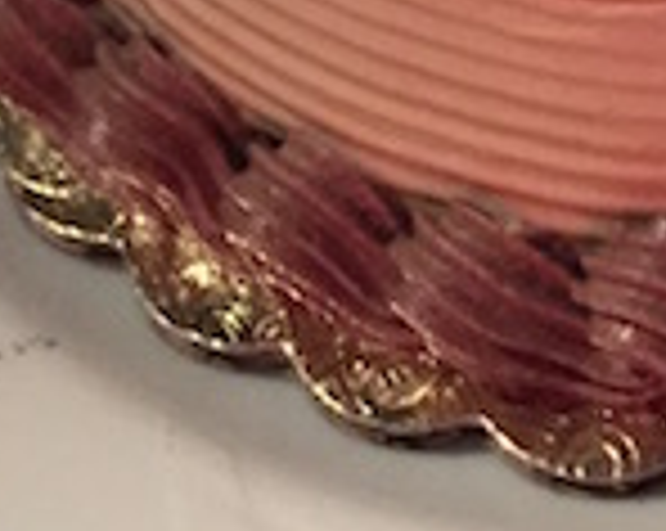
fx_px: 2638
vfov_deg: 11.1
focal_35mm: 134
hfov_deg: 14.1
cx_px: 747
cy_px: -218
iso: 400
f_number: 2.2
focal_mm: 4.15
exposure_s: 1/15
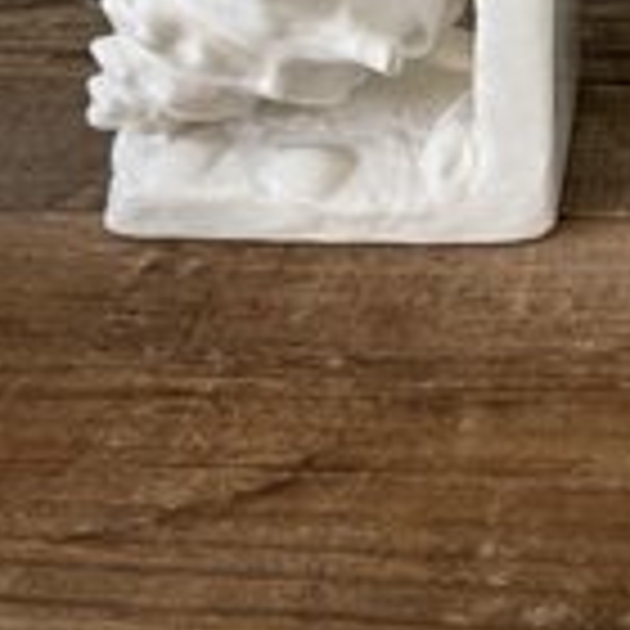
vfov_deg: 31.2
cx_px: 695
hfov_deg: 29.5
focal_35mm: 52
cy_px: 61
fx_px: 1071
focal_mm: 6.76
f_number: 1.78
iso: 200
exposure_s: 1/85
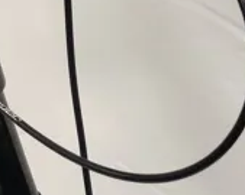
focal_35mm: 125
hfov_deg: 14.2
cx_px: -151
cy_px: -199
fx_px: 906
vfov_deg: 11.1
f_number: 1.65
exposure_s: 1/50
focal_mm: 4.75
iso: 800
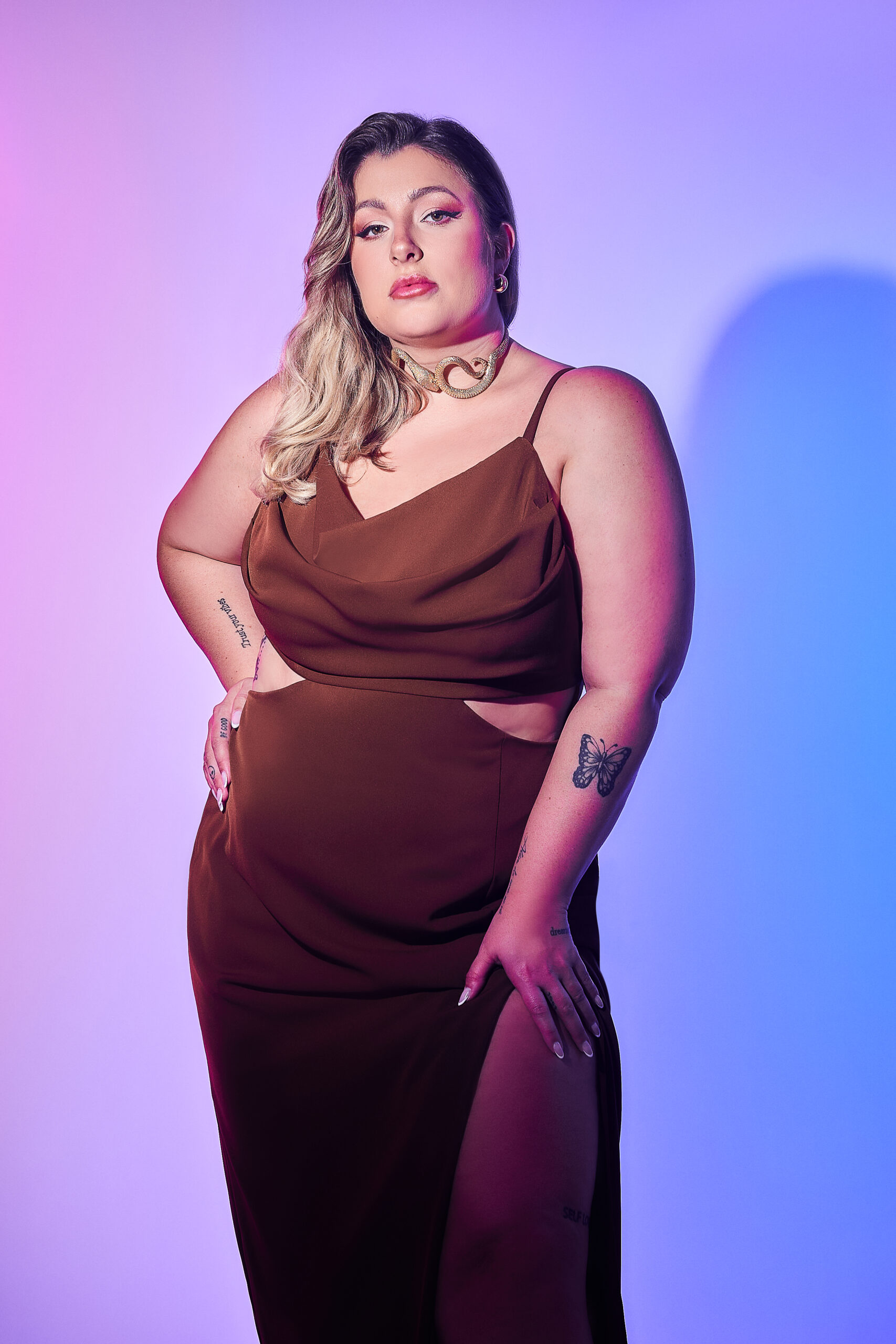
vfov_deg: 23.4
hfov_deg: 15.7
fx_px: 3247
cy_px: 672
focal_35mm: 87
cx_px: 448
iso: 160
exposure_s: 1/160
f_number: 7.1
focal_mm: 58.5
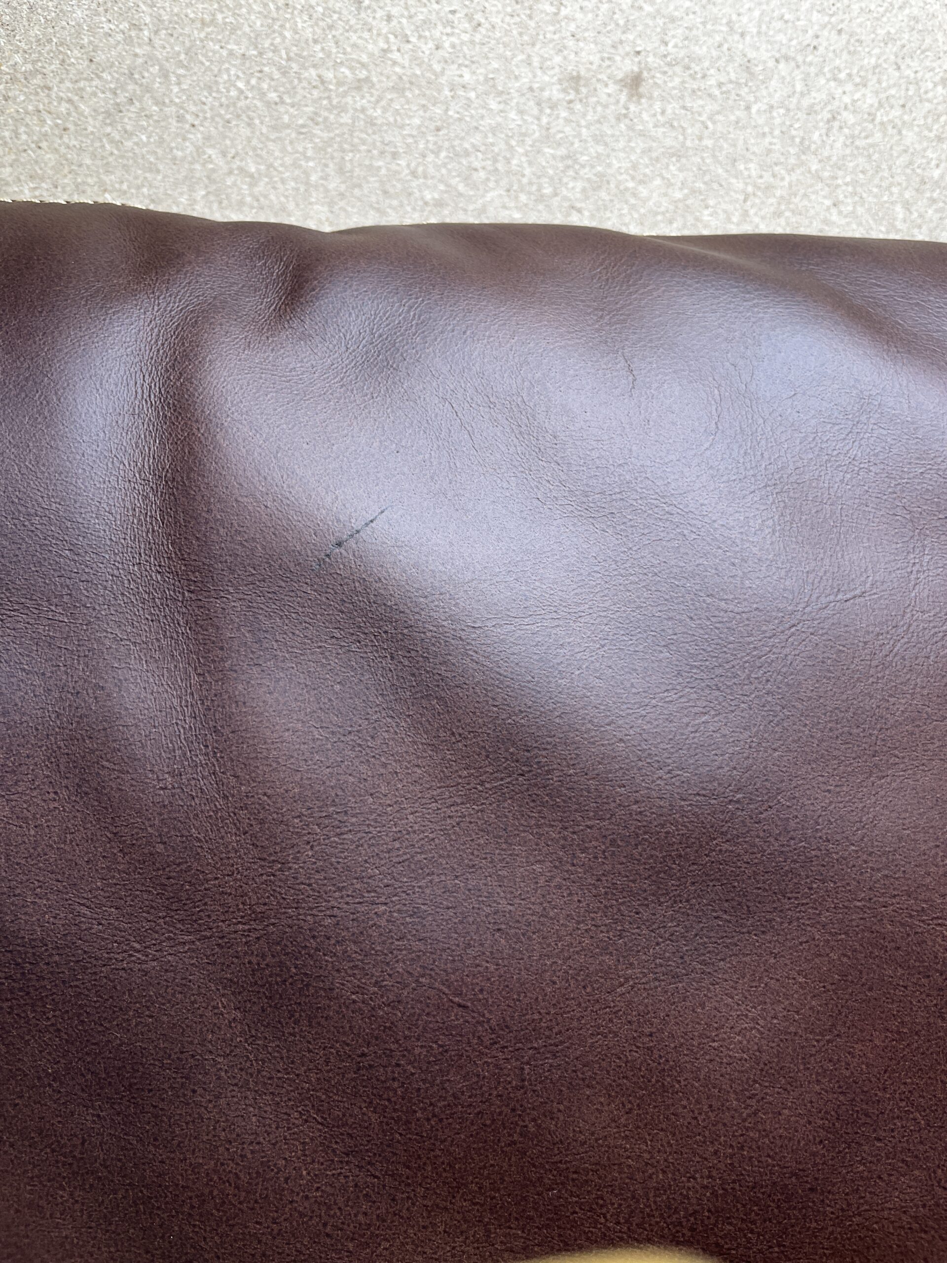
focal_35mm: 26
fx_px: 948
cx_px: 474
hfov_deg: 53.1
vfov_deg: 67.3
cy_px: 632
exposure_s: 1/100
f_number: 1.6
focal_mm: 5.1
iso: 64
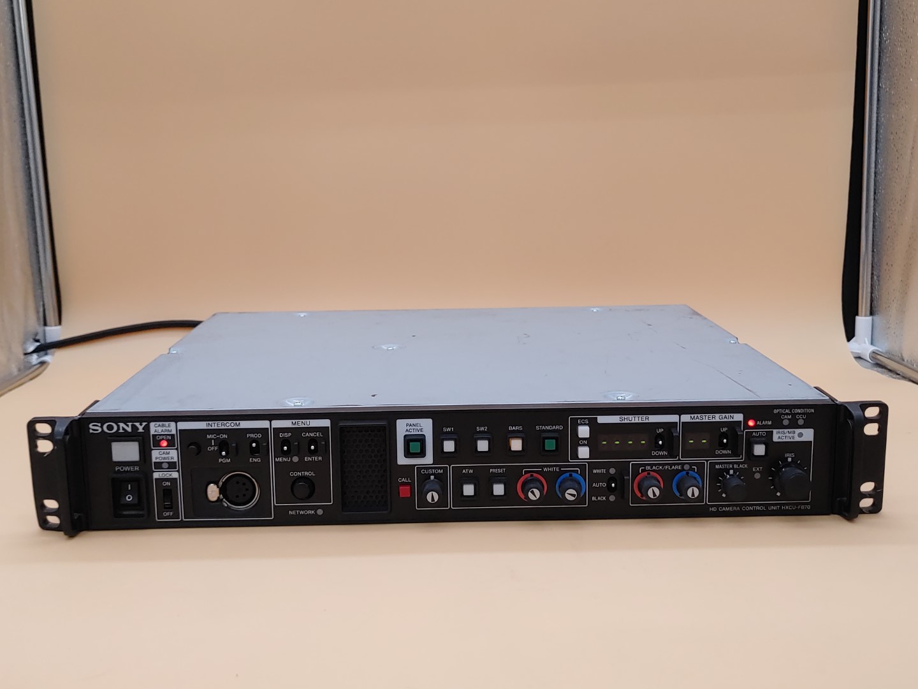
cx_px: 459
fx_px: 1034
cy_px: 344
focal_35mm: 39
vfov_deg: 36.8
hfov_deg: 47.9
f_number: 1.8
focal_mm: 4.36
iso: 50
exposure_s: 1/120
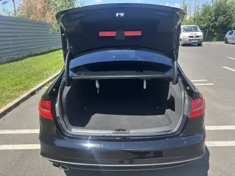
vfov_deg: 53.1
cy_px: 88
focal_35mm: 26
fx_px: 177
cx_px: 118
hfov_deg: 67.3
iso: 50
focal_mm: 5.96
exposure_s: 1/894
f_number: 1.6
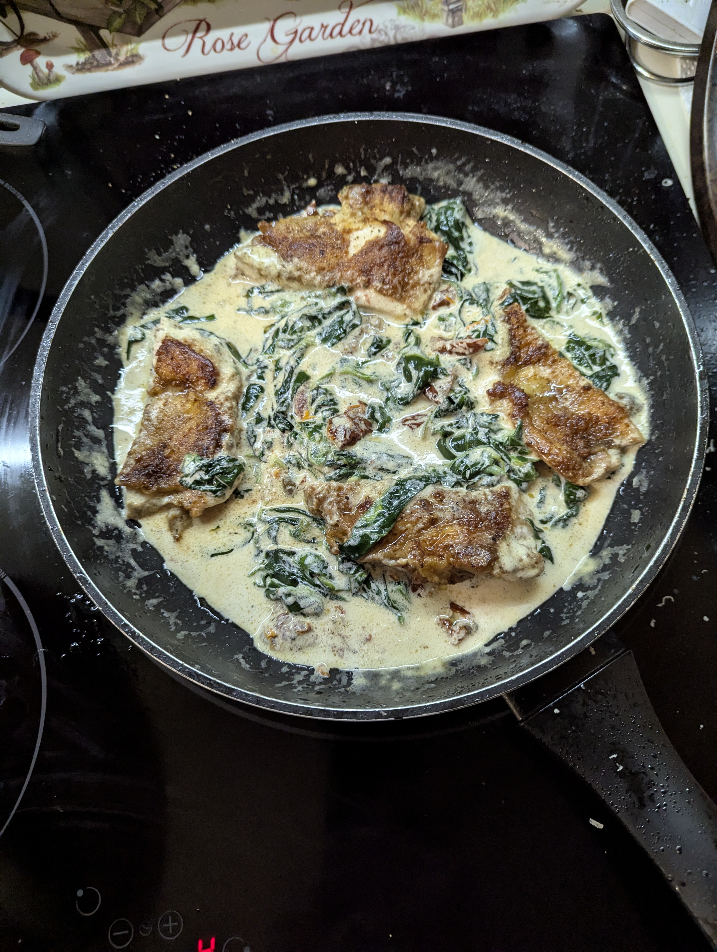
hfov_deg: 56.9
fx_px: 661
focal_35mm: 24
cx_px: 358
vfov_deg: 71.5
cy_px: 476
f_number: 1.85
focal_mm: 6.81
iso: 1955
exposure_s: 1/100
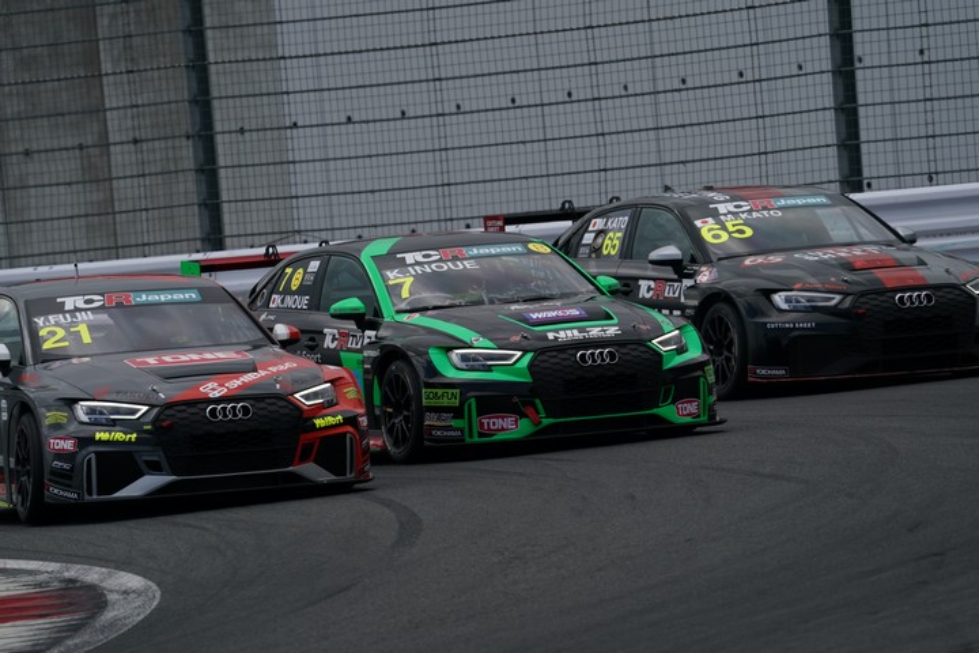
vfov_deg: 2.3
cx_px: 490
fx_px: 16315
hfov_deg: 3.4
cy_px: 326
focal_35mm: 600
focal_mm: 600
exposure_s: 1/1000
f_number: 8
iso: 250
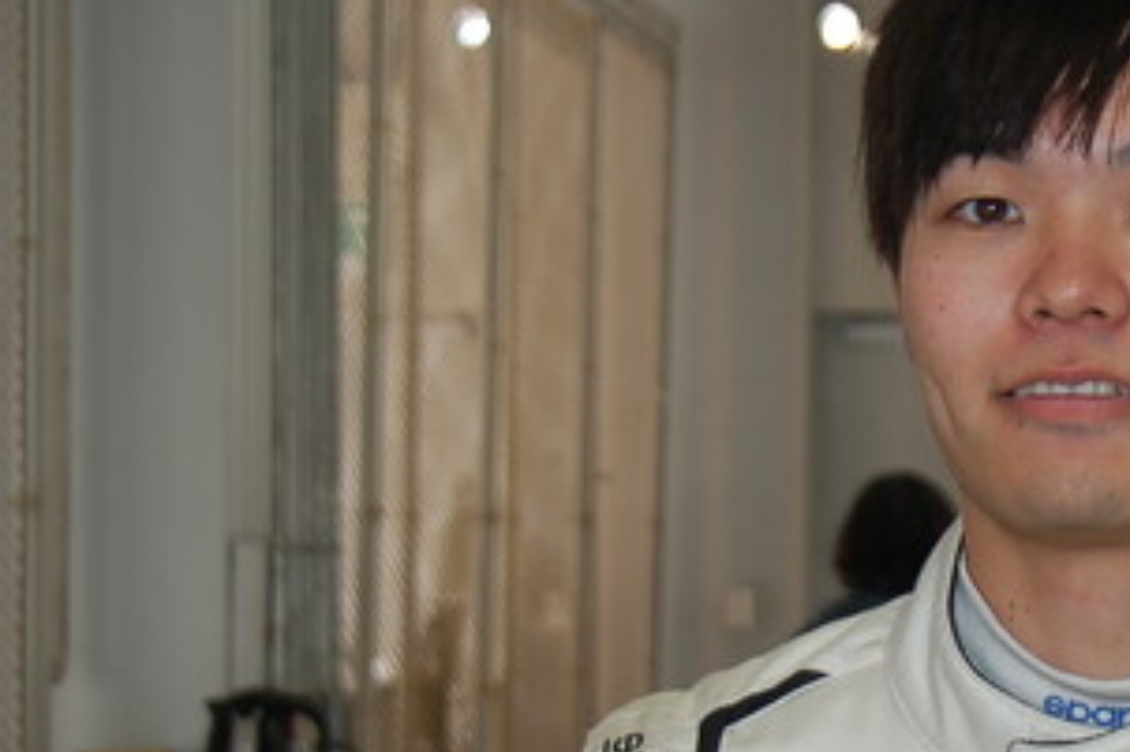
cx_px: 1059
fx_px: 4486
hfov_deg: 14.2
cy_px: 614
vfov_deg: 9.6
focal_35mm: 143
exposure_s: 1/60
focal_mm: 40
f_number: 4.2
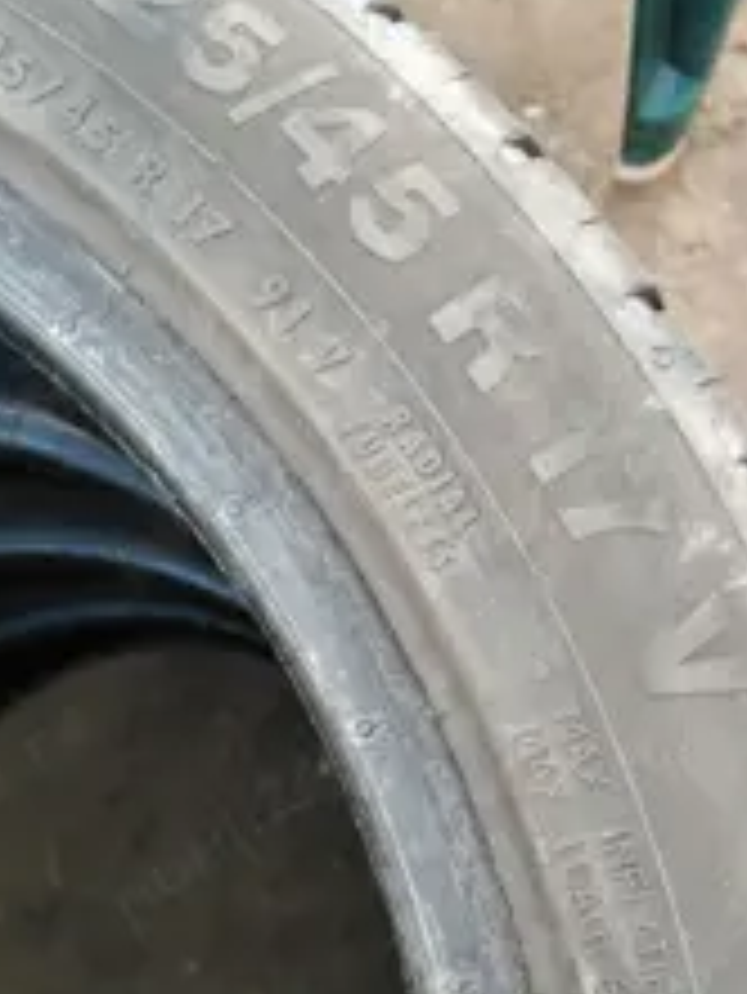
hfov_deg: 30.9
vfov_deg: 40.4
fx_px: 1351
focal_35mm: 47
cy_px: 544
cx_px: 414
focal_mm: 3.59
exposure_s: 1/60
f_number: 1.8
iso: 143
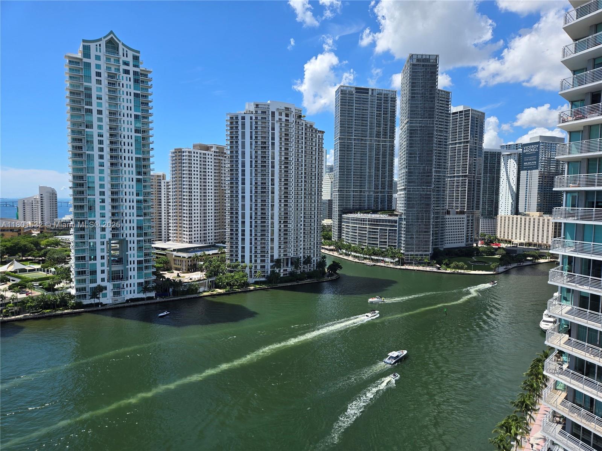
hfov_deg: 73.9
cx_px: 301
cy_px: 226
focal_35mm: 23
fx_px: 400
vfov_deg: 58.9
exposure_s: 1/1794
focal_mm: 5.4
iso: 25
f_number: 1.8
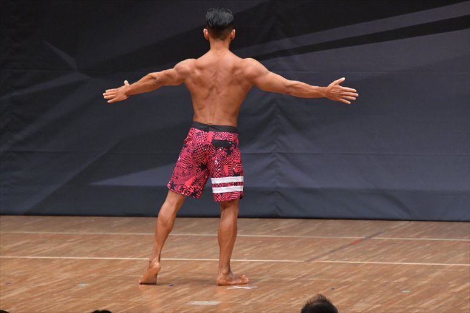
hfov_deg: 6.9
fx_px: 3915
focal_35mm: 300
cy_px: 156
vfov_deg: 4.6
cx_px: 235
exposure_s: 1/400
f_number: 5.6
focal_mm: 200
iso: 6400
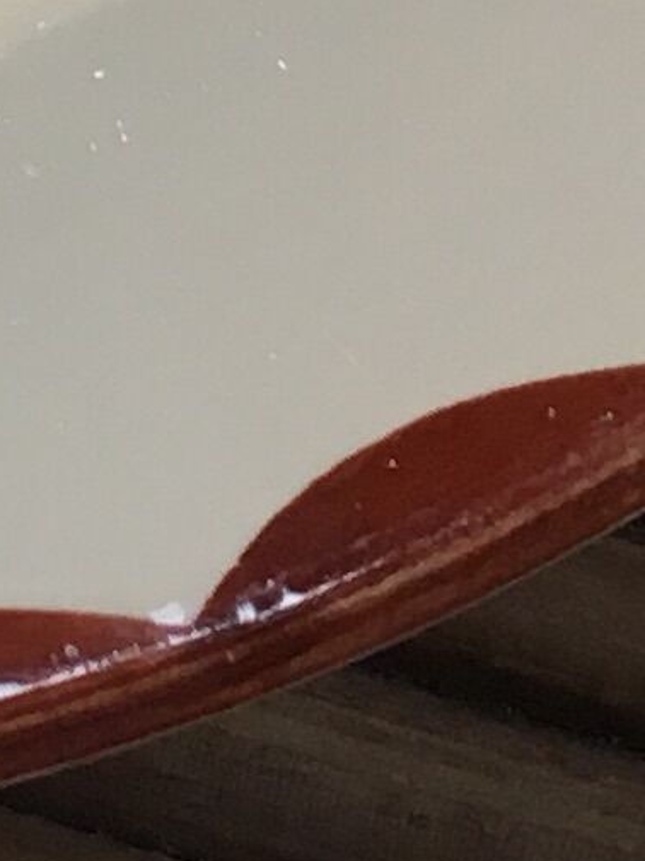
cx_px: -706
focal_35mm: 232
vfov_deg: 8.1
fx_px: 5764
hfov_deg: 6.2
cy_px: -987
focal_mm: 4.15
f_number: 2.2
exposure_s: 1/33
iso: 32
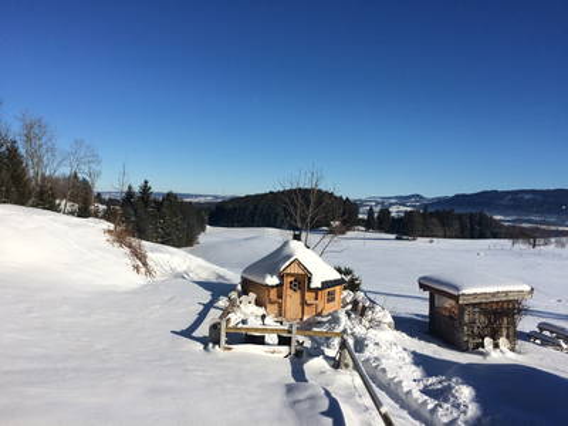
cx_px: 284
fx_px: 476
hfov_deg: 61.7
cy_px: 213
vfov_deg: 48.2
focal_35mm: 29
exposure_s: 1/5882
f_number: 2.2
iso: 32
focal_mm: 4.15
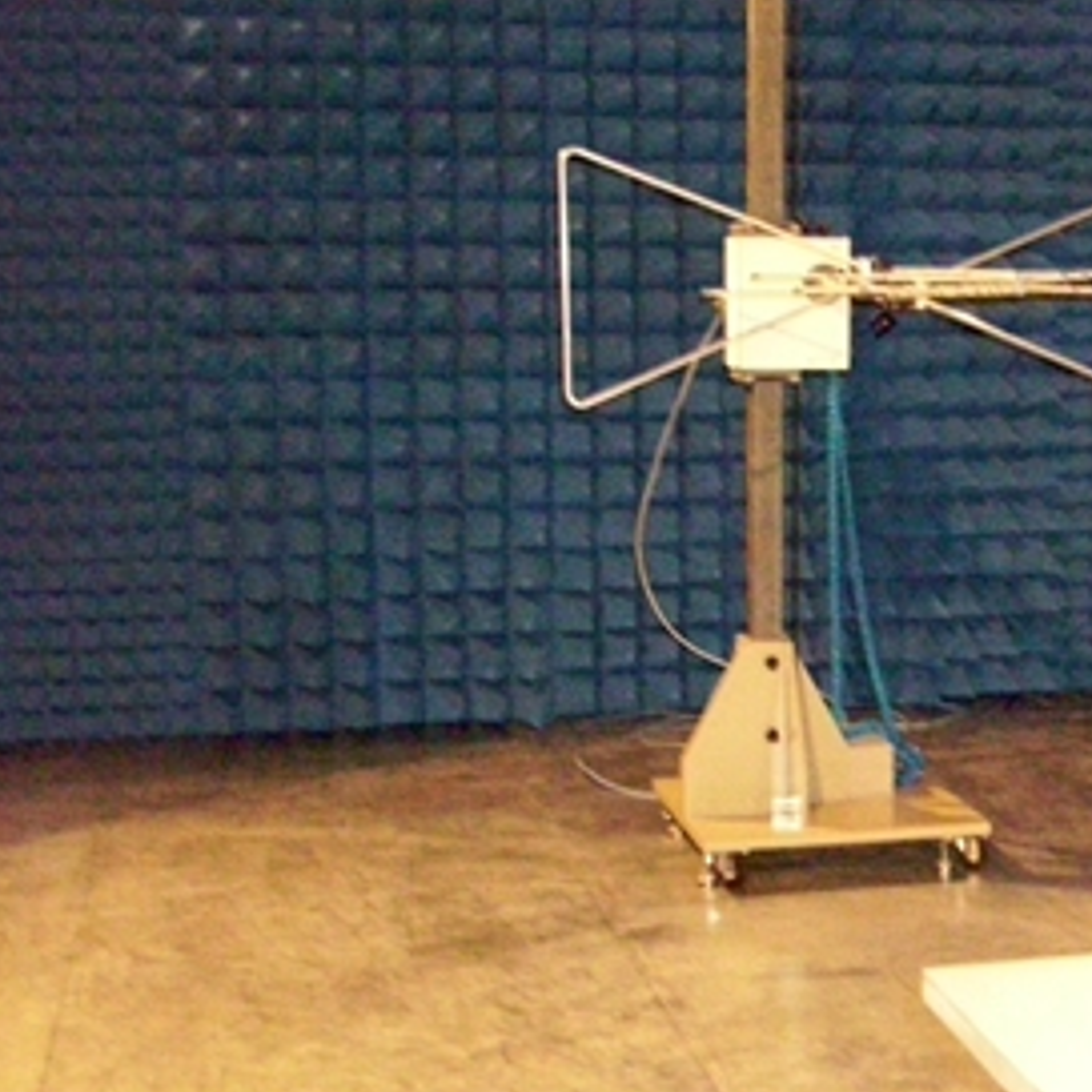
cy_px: 474
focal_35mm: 61
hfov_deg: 27.2
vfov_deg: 28.1
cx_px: 980
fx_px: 2177
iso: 1250
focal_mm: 5.7
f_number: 2.9
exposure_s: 1/40
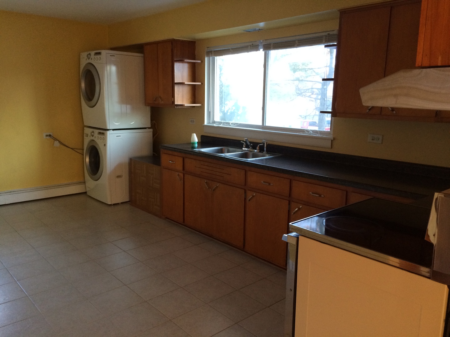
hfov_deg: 61.7
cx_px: 225
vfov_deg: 48.2
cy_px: 168
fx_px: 377
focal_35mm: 29
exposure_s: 1/30
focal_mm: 4.15
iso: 160
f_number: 2.2
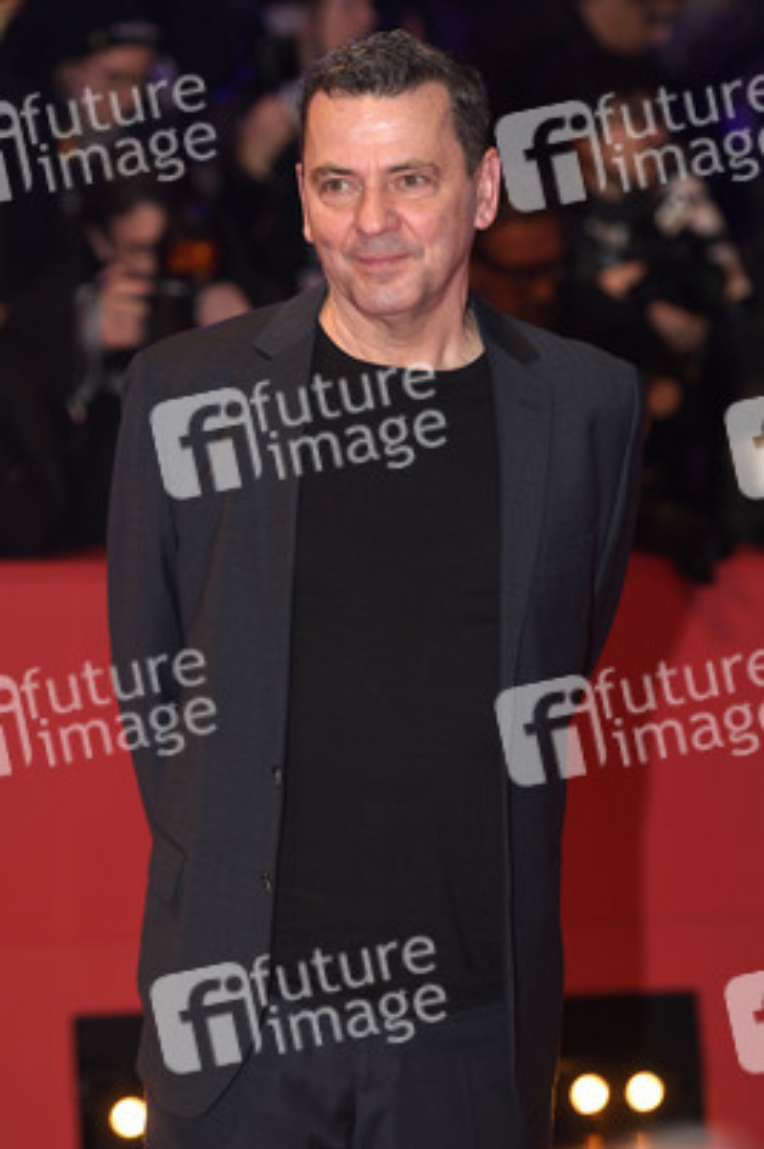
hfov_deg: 11.8
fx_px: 3699
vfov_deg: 17.7
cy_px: 574
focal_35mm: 116
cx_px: 382
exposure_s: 1/640
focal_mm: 116
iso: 800
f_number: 3.5
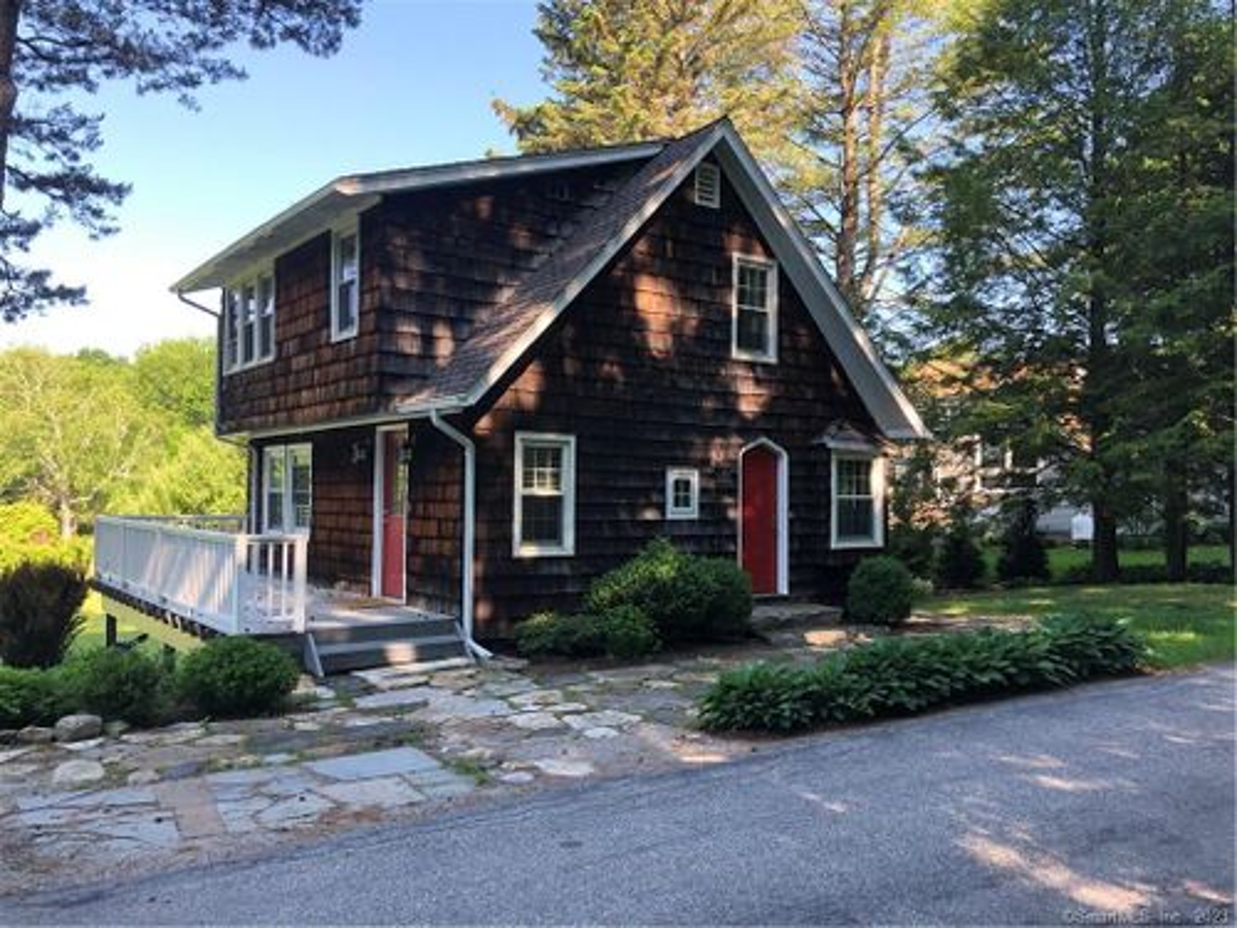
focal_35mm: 28
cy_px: 464
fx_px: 1001
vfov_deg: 49.7
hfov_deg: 63.4
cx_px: 618
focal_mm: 3.99
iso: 25
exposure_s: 1/120
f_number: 1.8
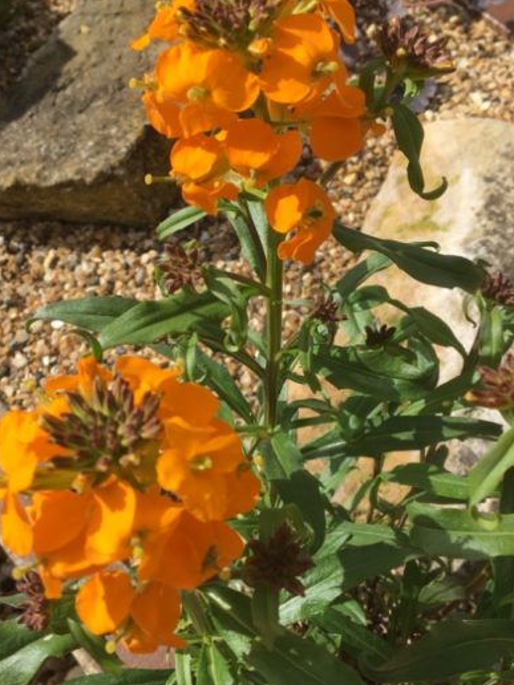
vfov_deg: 42.0
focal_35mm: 45
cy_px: 396
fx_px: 891
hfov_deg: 32.2
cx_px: 255
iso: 25
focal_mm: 4.15
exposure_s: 1/1876
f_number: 2.2
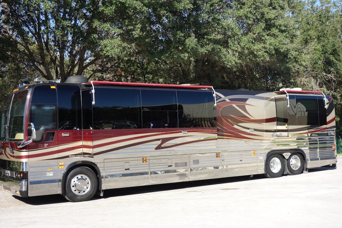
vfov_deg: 28.6
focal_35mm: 47
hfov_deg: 41.9
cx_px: 171
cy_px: 114
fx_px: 446
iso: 125
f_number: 5.6
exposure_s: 1/250
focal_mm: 17.6
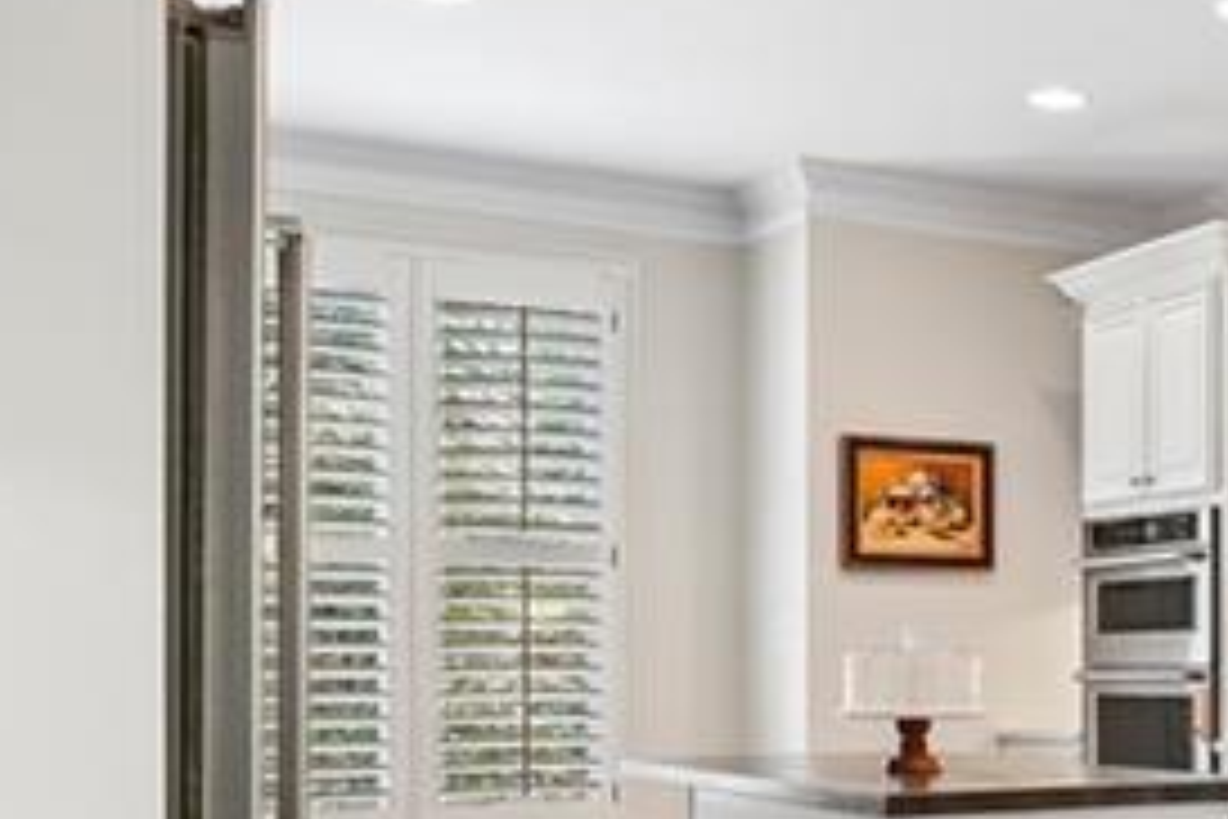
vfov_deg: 22.3
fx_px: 2047
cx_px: 1309
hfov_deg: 30.3
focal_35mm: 60
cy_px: 677
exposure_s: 1/6
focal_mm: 16
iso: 400
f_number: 8
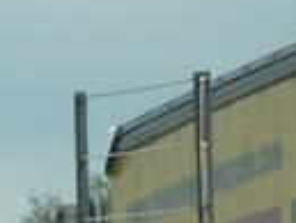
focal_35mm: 1241
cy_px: 658
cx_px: -314
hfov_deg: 1.6
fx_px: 10622
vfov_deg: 1.2
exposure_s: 1/200
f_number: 5.6
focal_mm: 35.8
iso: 80
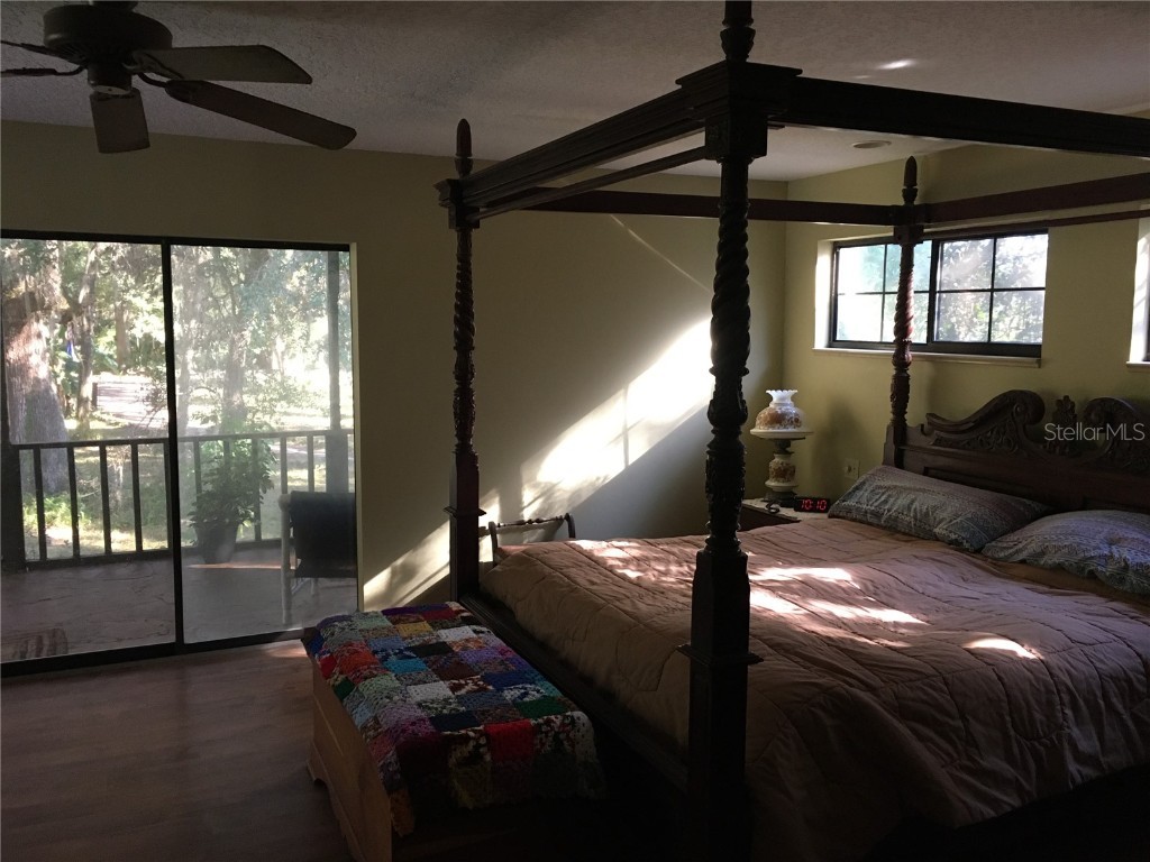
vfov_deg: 48.2
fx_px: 963
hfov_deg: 61.7
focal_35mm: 29
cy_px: 431
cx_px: 575
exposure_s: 1/30
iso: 160
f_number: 2.2
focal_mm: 4.15
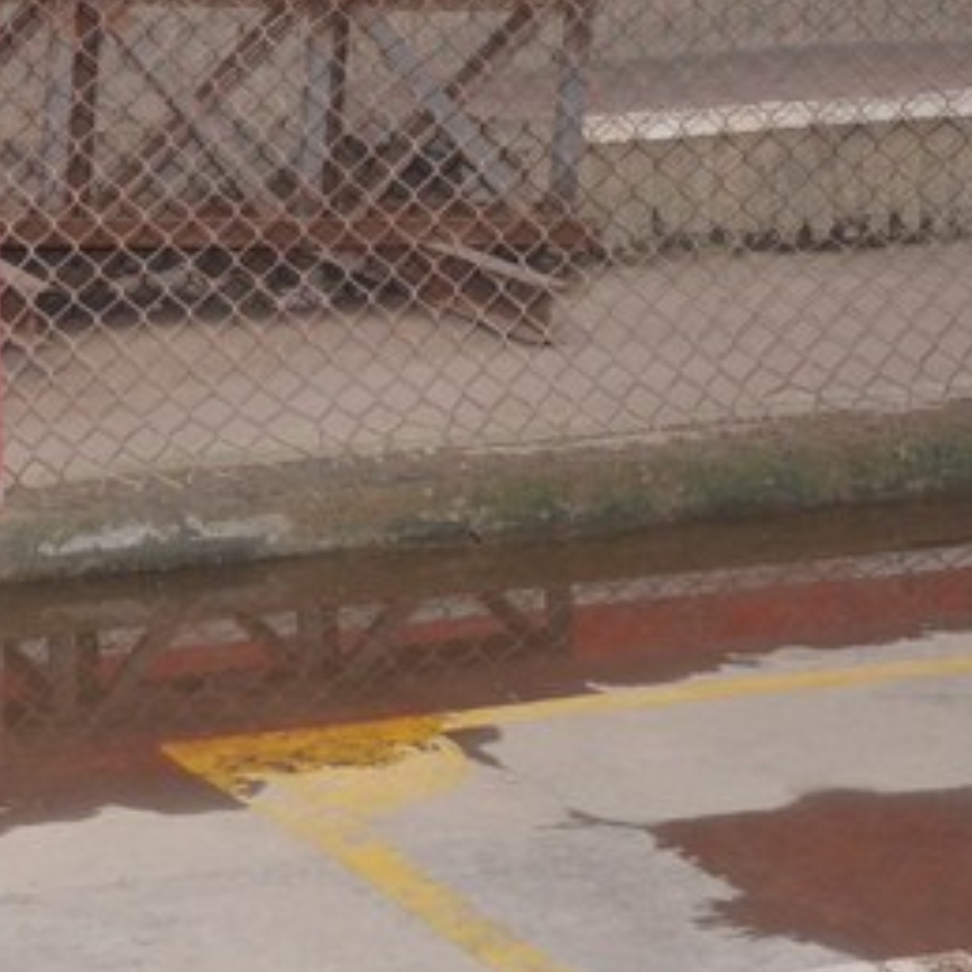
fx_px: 4035
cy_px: 525
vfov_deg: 13.7
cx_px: -34
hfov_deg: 13.5
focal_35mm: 127
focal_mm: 38
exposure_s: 1/60
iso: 800
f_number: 4.5
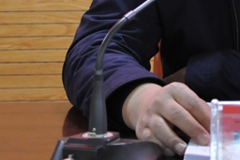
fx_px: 1685
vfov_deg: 5.4
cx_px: 283
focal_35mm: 253
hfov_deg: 8.1
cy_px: -91
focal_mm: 48
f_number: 4.8
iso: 1600
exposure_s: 1/30
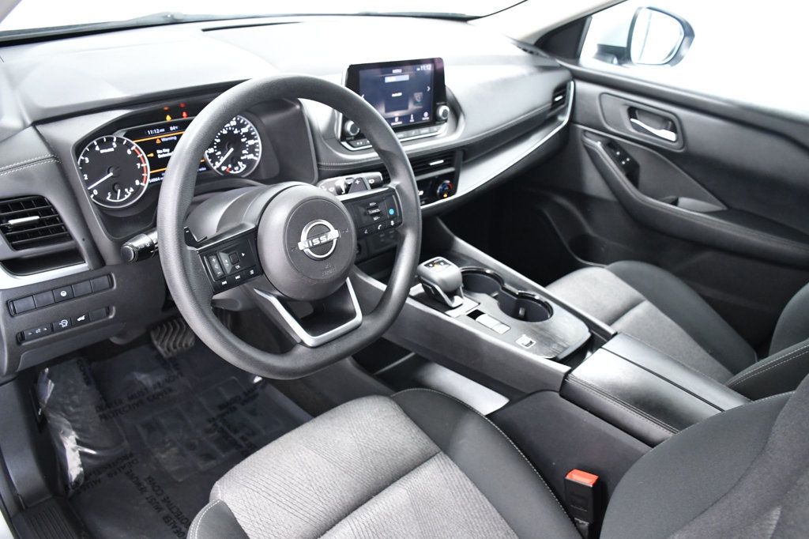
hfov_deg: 67.4
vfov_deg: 47.9
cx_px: 404
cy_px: 270
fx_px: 607
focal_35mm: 27
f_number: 4
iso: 2500
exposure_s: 1/60
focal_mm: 18
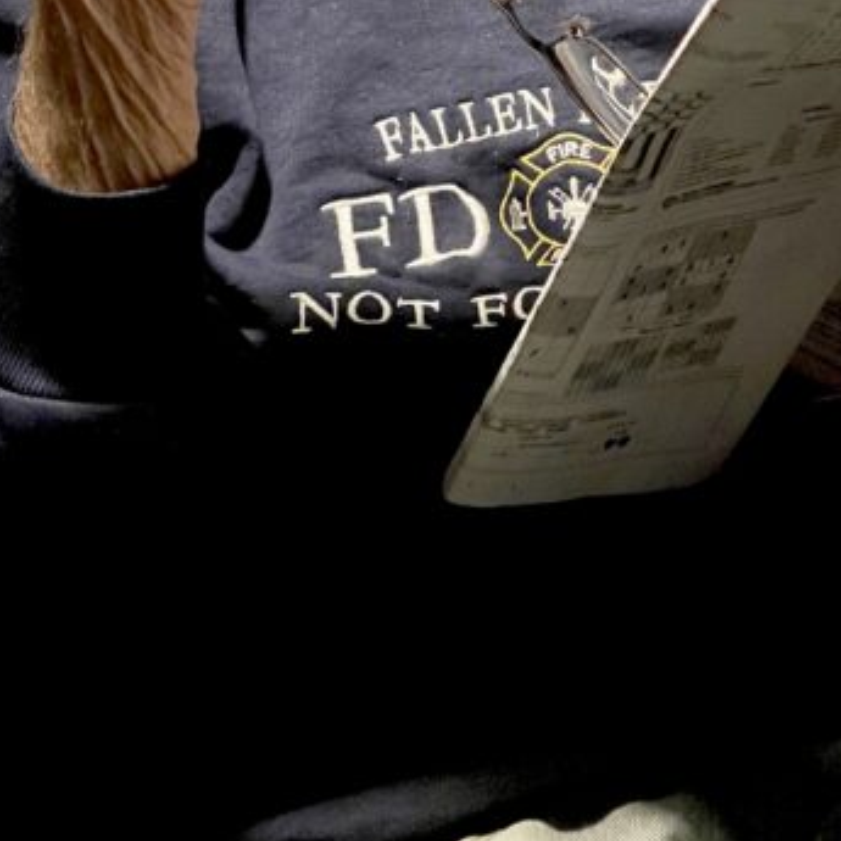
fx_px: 3903
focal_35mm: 142
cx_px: 580
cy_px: -199
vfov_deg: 12.0
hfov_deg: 12.3
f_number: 2.2
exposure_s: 1/60
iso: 250
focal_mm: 7.5
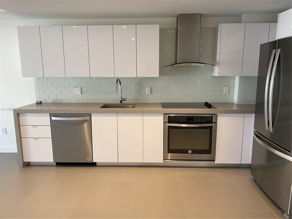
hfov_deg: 67.3
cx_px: 146
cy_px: 110
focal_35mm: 26
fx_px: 219
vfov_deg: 53.1
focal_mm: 4.25
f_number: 1.8
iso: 125
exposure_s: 1/60
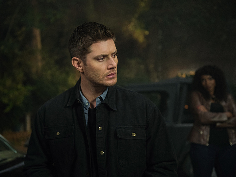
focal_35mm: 55
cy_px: 87
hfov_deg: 34.9
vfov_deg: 26.6
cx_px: 102
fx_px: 375
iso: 4000
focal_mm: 50
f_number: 2.8
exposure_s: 1/80
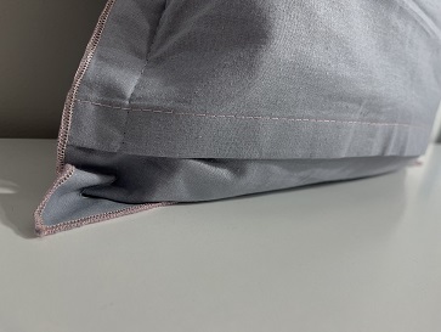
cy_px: 166
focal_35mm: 26
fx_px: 332
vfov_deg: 53.1
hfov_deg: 67.3
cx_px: 220
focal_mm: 5.1
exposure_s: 1/100
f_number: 1.6
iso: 64
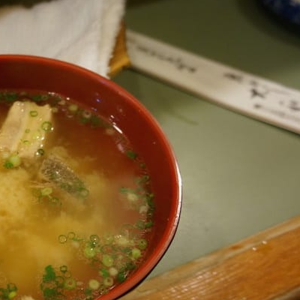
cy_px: 158
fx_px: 500
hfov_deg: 31.0
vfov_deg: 33.4
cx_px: 1
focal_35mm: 51
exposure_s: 1/60
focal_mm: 20
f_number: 4
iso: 1000
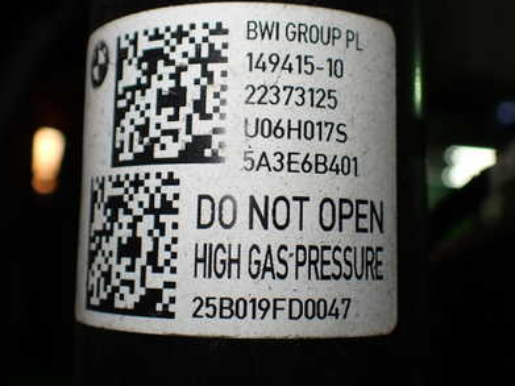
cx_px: 278
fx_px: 684
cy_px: 157
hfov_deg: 41.2
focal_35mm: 46
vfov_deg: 31.4
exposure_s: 1/125
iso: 125
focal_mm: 5.4
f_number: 2.3
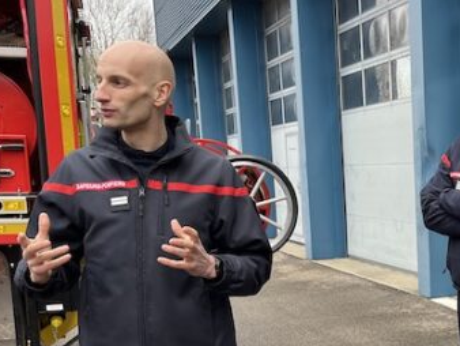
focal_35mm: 59
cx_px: 461
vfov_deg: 24.2
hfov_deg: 30.4
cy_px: 302
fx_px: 785
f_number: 1.6
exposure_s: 1/351
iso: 50
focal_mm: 5.1
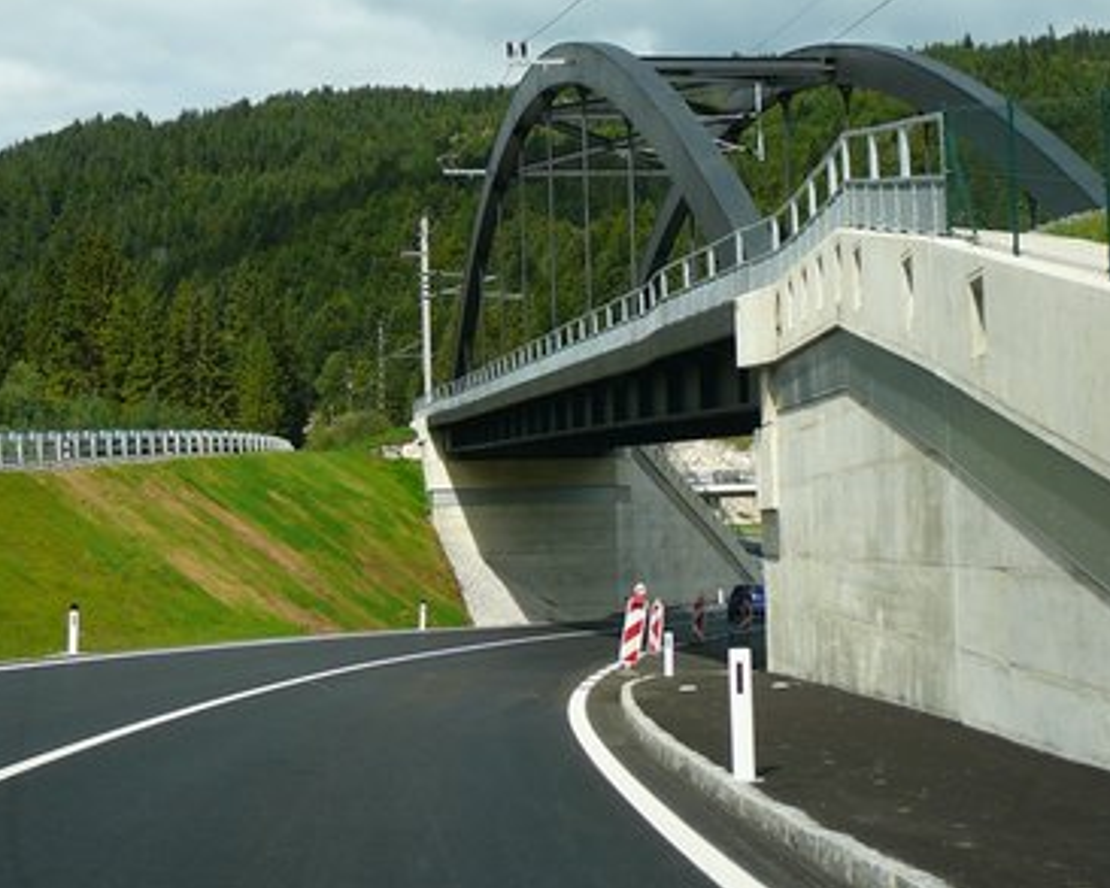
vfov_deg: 23.5
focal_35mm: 65
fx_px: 2136
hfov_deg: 29.1
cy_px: 446
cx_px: 534
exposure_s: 1/800
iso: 80
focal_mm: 9.1
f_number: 3.6
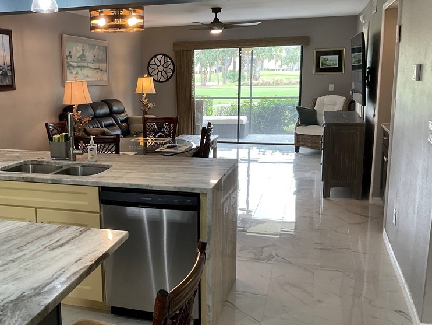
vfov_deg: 36.0
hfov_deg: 45.9
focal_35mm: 40
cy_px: 166
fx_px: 499
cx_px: 137
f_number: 1.8
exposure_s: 1/60
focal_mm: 3
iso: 64
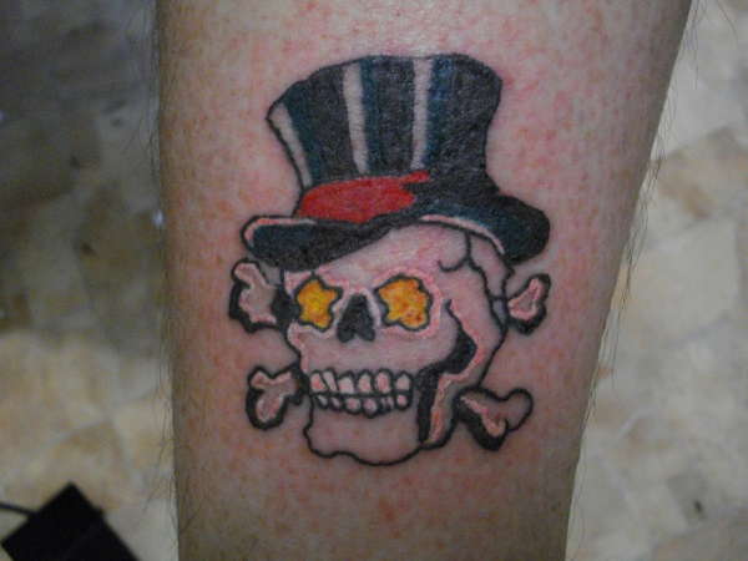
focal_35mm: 40
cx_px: 374
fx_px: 864
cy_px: 280
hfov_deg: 46.8
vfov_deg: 36.0
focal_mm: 7.1
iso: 800
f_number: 3.2
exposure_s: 1/30
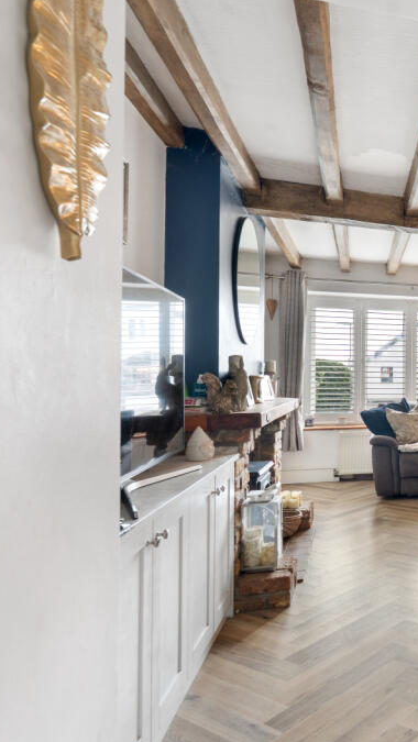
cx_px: 554
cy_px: 373
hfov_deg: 31.4
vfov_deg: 68.3
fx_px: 547
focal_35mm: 28
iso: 320
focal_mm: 17.5
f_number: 6.3
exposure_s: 1.3
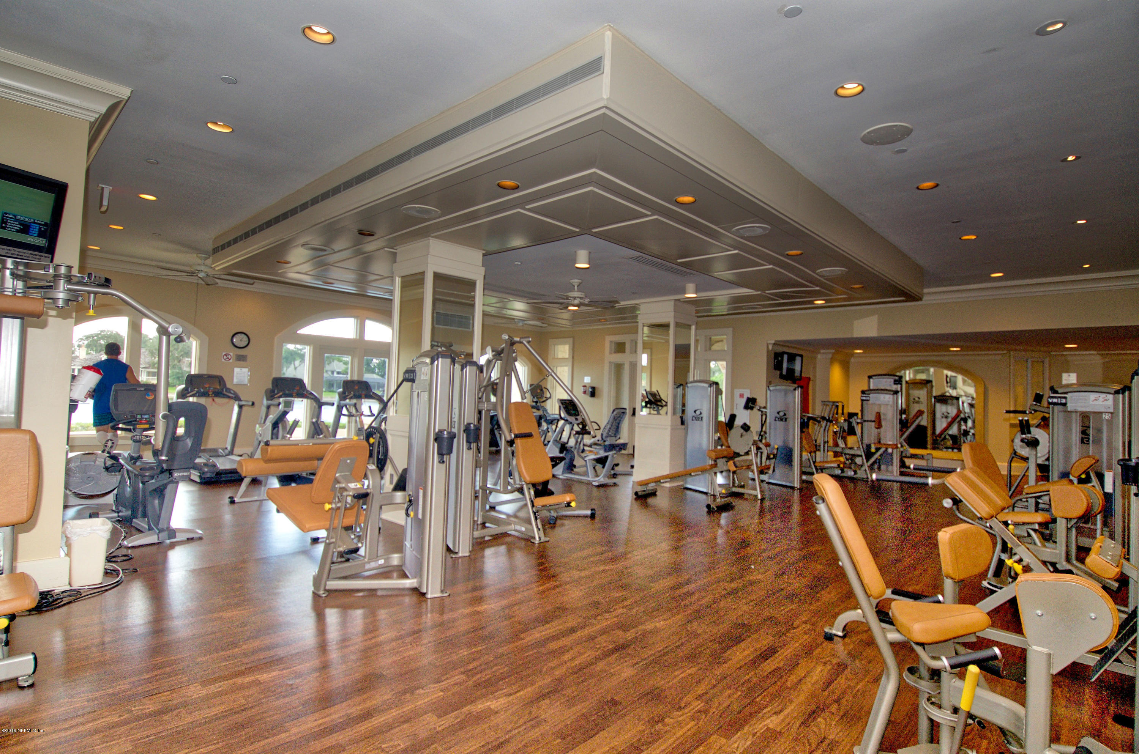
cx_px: 570
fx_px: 568
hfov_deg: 90.1
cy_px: 377
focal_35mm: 18
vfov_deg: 67.1
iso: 250
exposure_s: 1/60
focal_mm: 12
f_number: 5
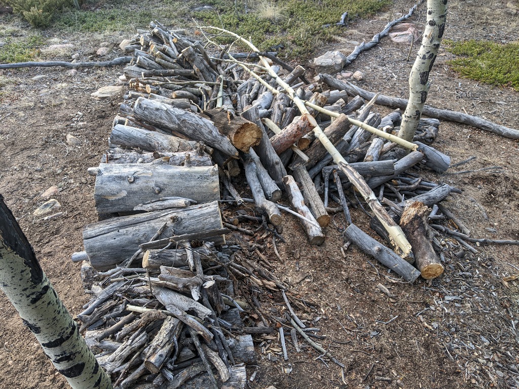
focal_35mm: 27
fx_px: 405
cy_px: 194
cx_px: 260
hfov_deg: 65.3
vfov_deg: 51.4
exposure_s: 1/57.7
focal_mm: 4.44
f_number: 1.8
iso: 54
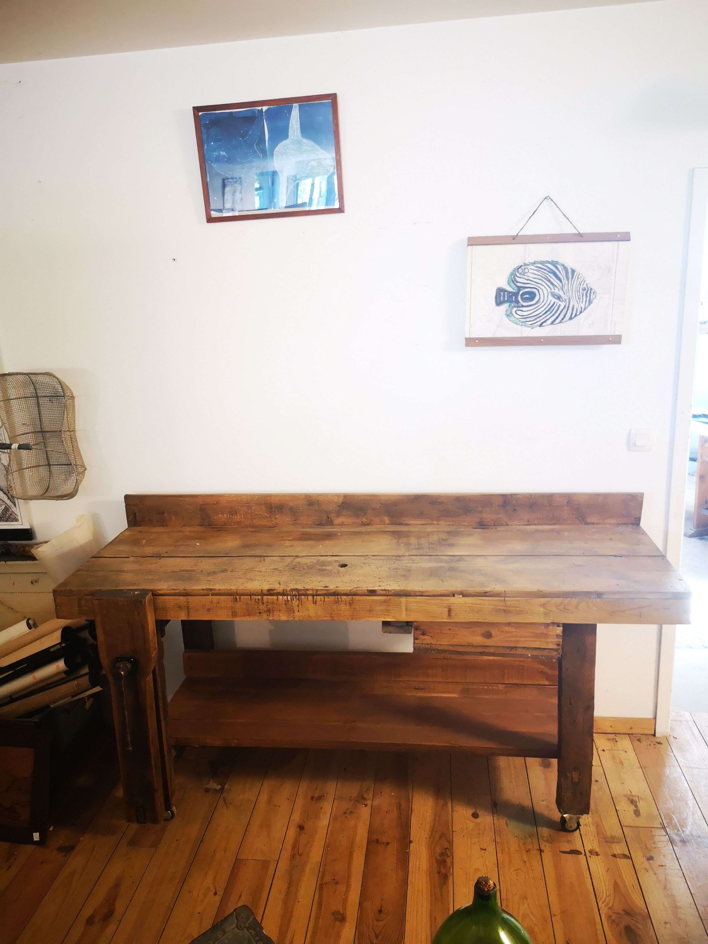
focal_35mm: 27
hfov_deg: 51.4
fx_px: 736
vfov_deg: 65.3
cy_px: 472
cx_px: 354
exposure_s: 1/33.3
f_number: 1.8
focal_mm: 3.95
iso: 400
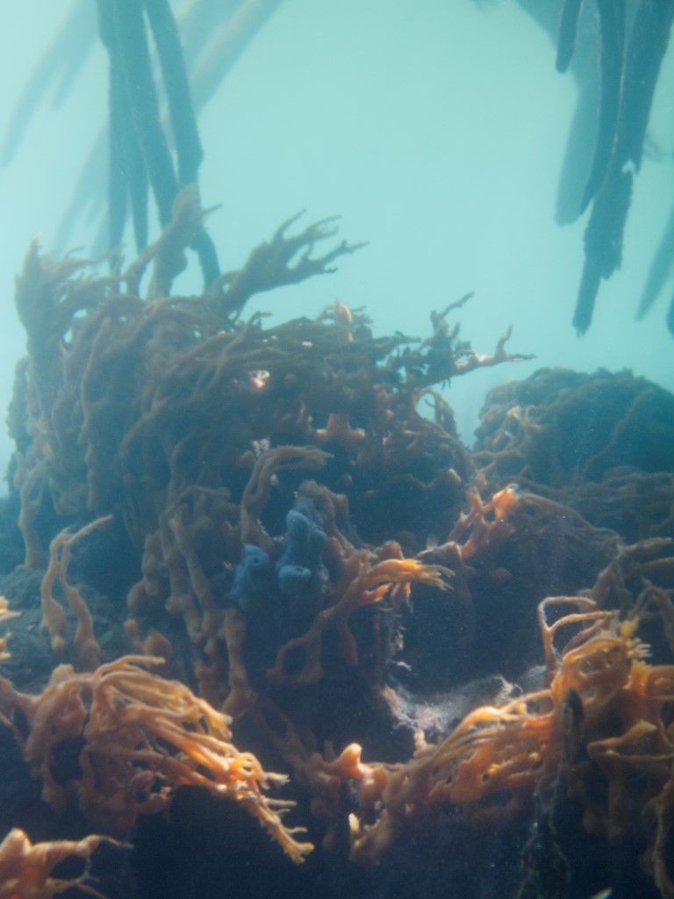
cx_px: 337
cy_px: 450
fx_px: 2336
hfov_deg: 16.4
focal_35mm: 90
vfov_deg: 21.8
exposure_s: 1/50
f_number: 4
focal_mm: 45
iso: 200
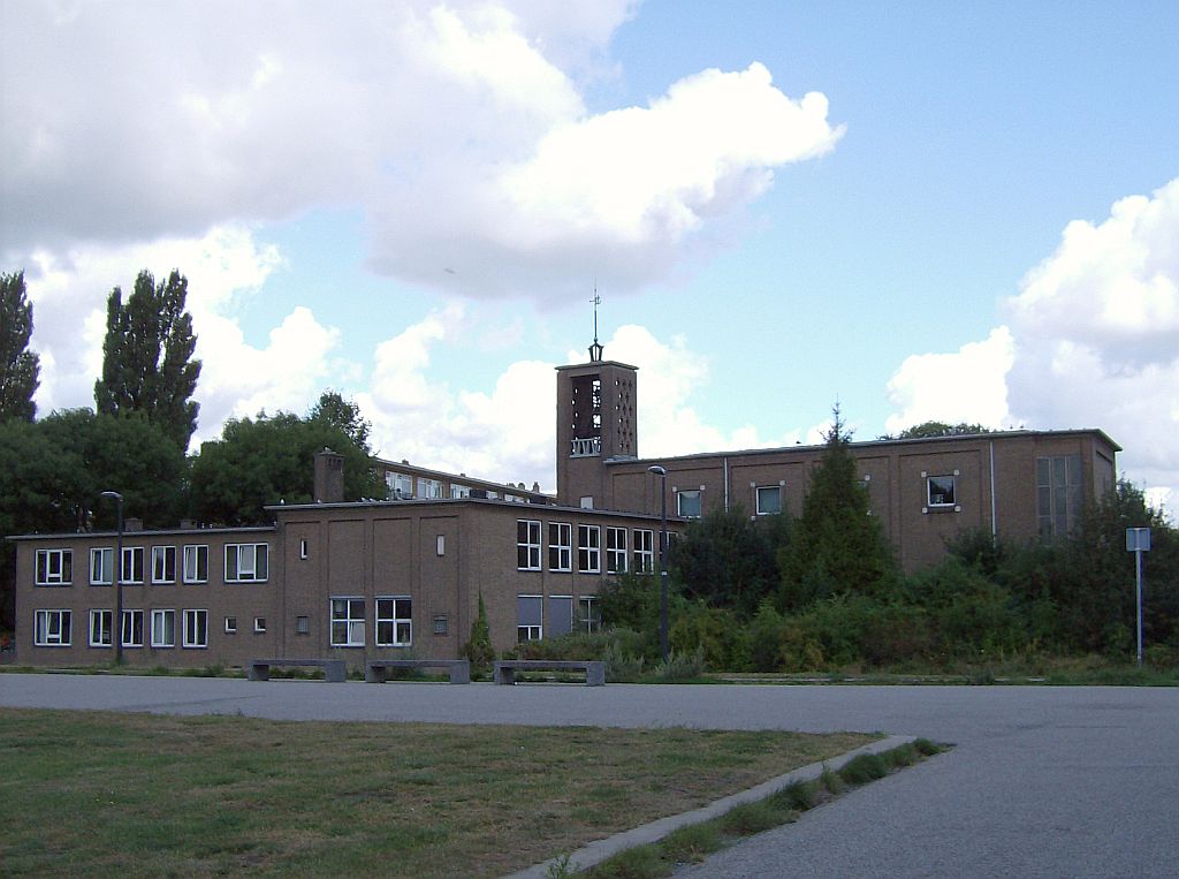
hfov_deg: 41.3
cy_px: 440
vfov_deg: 31.4
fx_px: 1563
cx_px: 590
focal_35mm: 46
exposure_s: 1/367
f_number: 5.1
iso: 100
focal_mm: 7.7
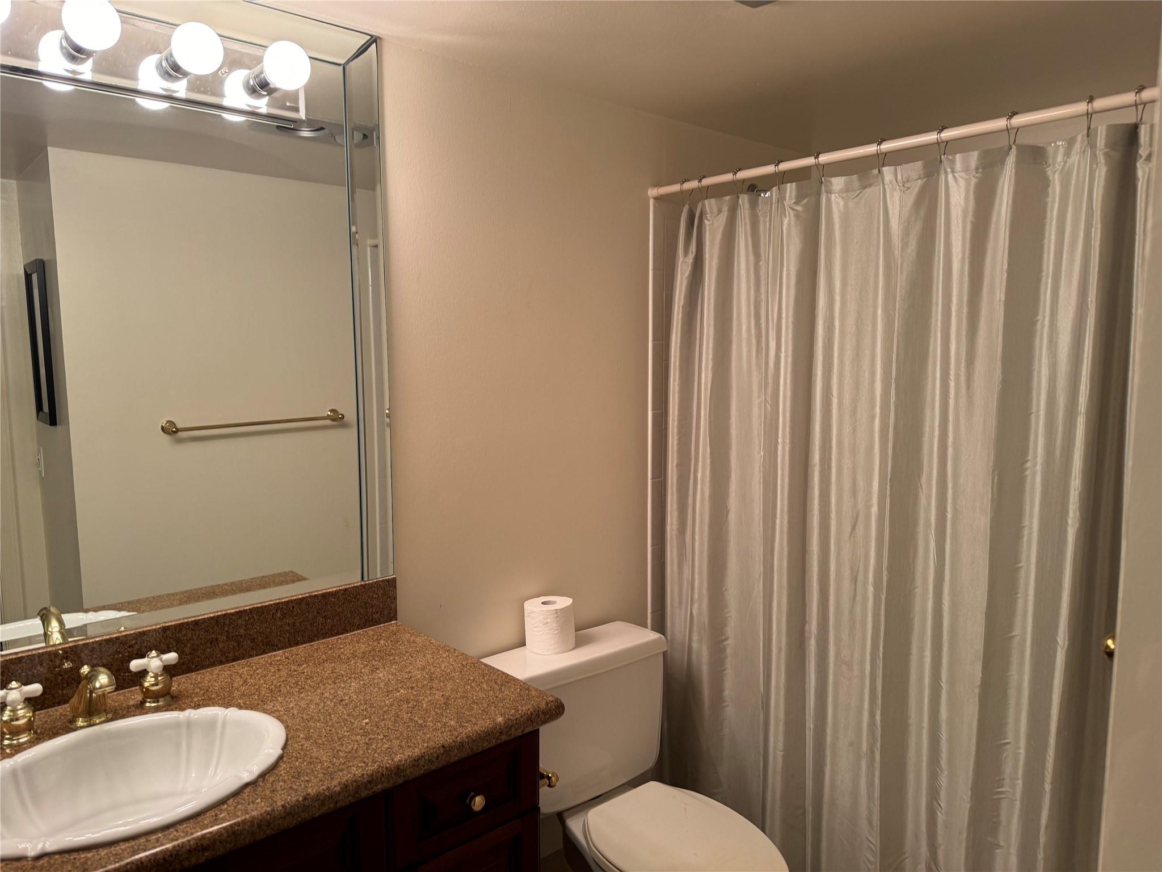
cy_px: 436
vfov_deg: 56.8
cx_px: 581
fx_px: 806
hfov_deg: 71.6
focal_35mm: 24
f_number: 1.78
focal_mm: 6.76
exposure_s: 1/60
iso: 125
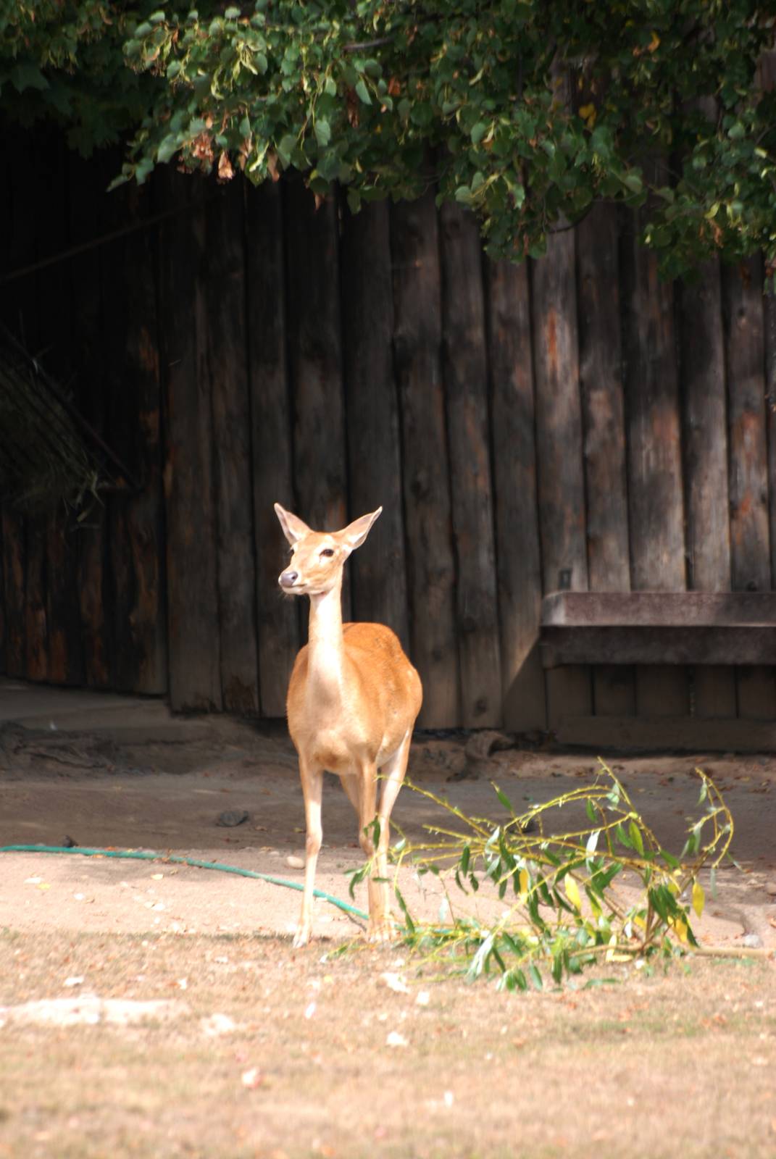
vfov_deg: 4.6
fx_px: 14508
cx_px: 388
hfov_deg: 3.1
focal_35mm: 450
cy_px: 580
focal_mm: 300
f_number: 5.6
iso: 200
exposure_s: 1/125
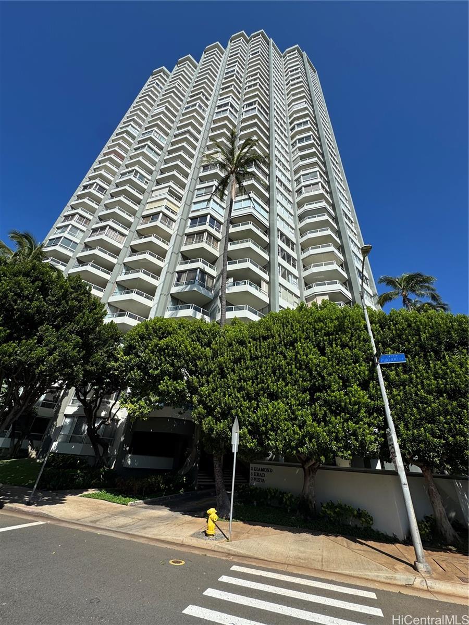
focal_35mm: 14
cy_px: 312
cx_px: 234
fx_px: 253
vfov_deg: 102.1
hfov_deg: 85.7
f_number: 2.2
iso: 50
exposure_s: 1/2208
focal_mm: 2.22
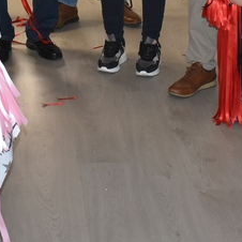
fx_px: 965
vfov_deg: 13.9
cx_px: 41
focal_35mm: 122
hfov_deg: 14.2
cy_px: -42
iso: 1250
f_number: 3.8
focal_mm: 24
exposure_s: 1/60
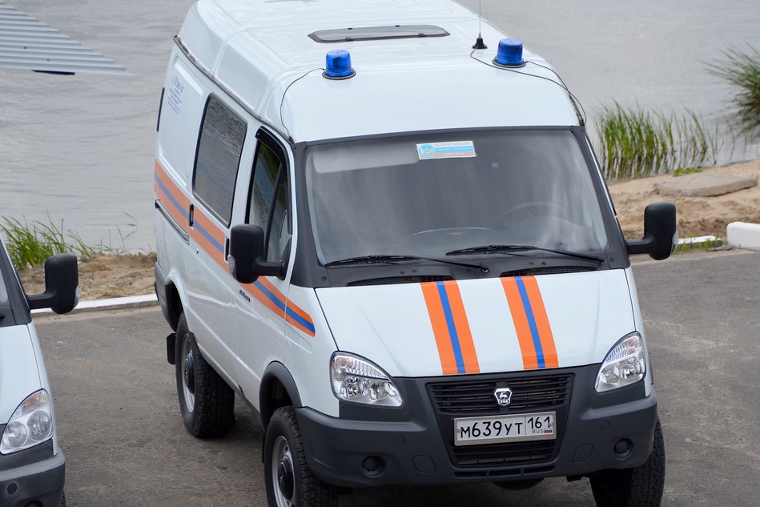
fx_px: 6199
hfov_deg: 7.0
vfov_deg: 4.7
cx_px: 446
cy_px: 256
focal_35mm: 294
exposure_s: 1/640
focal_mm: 155
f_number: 6.3
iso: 200
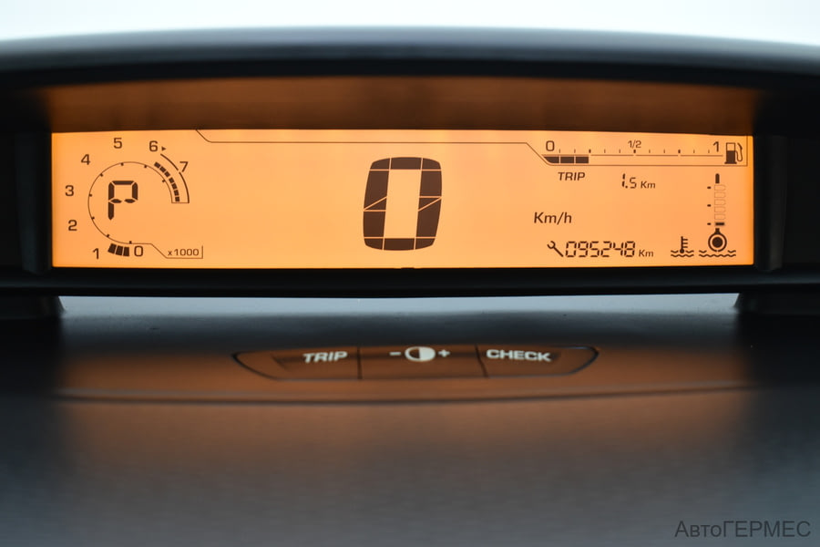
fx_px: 1162
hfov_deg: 38.9
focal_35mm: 51
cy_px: 274
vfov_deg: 26.5
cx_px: 410
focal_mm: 34
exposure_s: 1/15
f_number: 4.5
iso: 1000
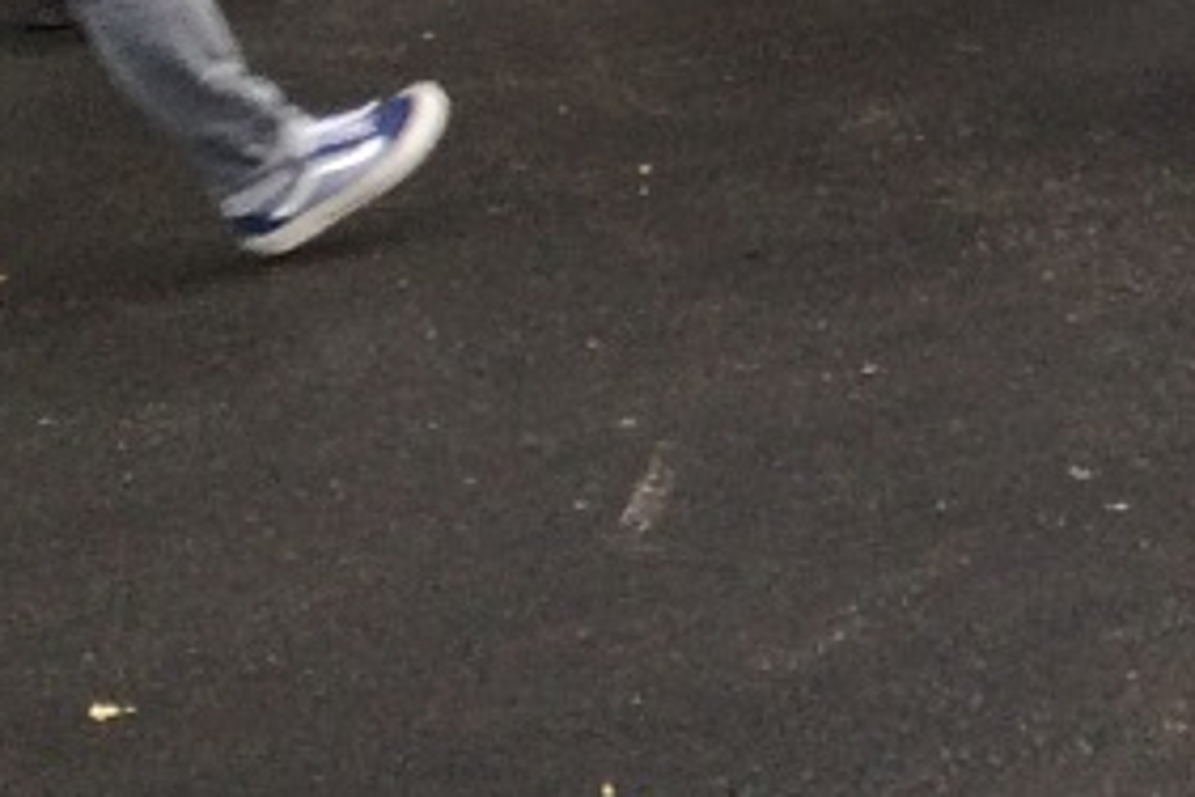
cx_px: 2144
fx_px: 4547
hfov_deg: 13.5
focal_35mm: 137
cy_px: -581
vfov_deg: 9.6
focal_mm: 4.15
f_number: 2.2
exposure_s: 1/100
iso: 40
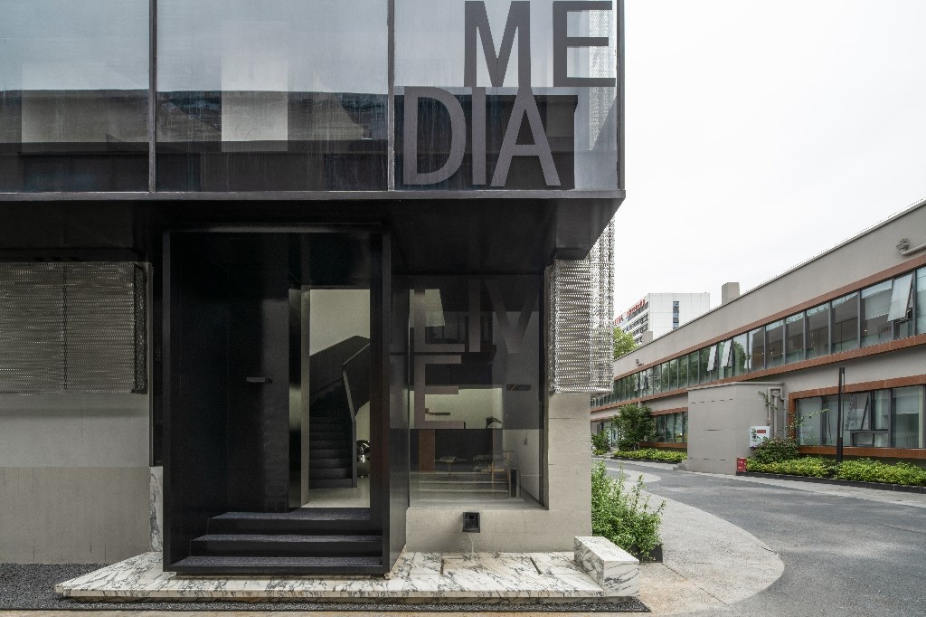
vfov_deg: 70.4
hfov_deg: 93.3
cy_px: 308
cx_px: 463
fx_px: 437
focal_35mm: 17
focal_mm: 17
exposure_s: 1/25
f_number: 16
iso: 100
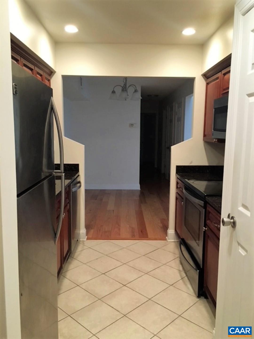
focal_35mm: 29
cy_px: 170
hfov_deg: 48.2
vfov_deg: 61.7
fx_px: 284
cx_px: 127
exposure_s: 1/30
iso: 125
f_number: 2.2
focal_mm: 4.15
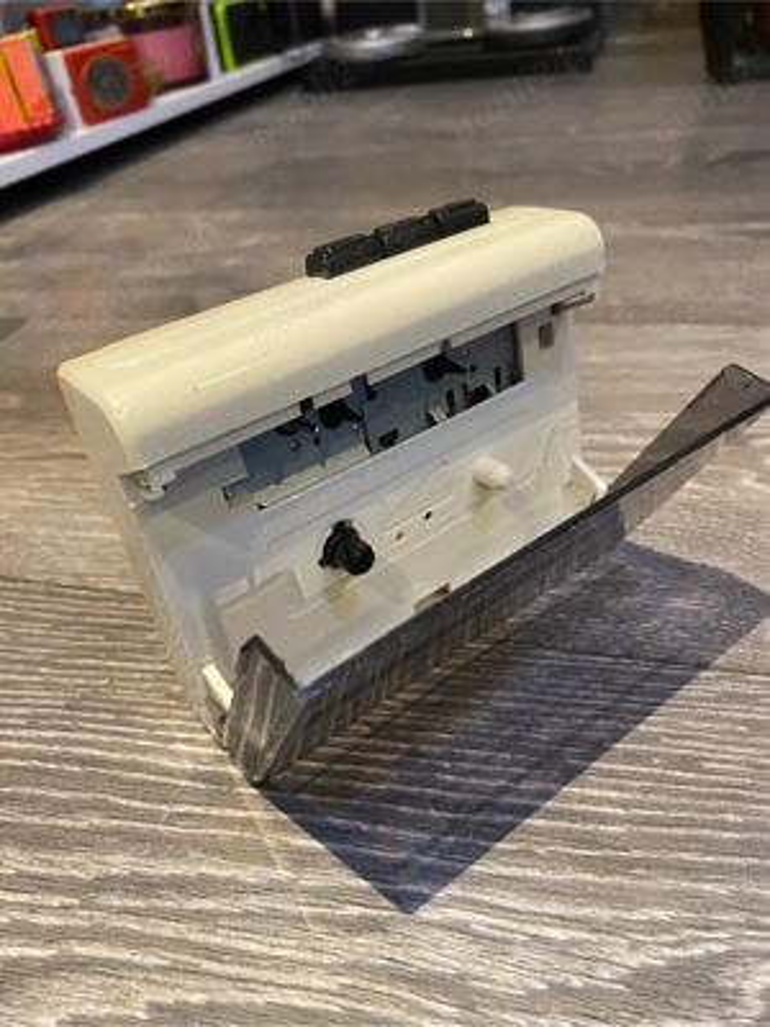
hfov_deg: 53.1
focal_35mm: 26
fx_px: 771
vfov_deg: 67.3
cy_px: 514
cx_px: 385
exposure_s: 1/33
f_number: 1.8
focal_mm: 4.25
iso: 400
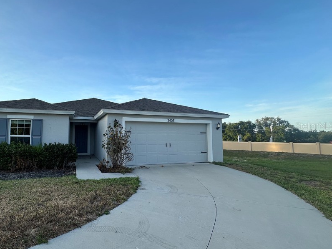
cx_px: 122
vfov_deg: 71.6
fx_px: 173
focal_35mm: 18
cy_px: 126
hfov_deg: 85.8
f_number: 2.2
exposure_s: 1/471
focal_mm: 2.22
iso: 40
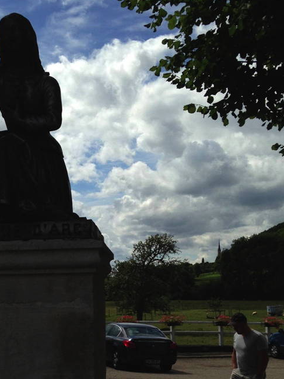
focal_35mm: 65
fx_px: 712
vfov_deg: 29.3
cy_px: 290
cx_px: 43
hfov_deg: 22.2
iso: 50
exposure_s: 1/3623
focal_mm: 4.12
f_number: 2.4
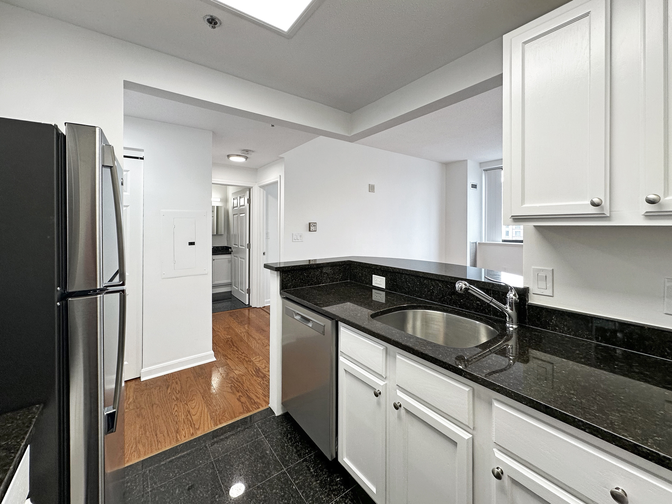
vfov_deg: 85.7
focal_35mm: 14
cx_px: 336
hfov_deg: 102.1
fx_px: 272
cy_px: 252
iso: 80
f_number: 2.2
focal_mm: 2.22
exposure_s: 1/120
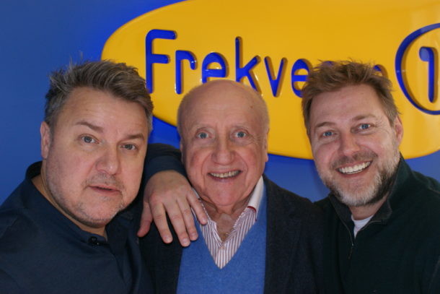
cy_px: 147
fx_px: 550
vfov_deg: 29.9
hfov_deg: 43.6
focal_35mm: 45
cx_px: 220
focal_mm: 30
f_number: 5.6
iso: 400
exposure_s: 1/60
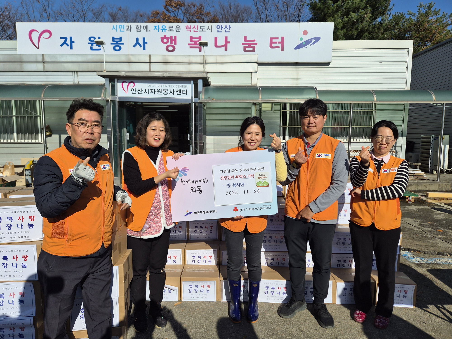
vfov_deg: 58.9
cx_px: 226
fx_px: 300
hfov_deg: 73.9
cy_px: 170
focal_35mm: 23
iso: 50
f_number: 1.8
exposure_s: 1/7696
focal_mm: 5.4
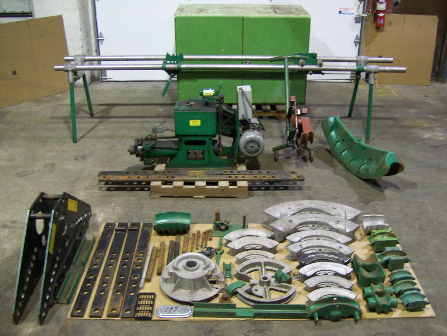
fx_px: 465
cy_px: 168
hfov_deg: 51.4
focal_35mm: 36
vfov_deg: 39.7
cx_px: 224
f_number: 2.7
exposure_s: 1/8
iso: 160
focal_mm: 6
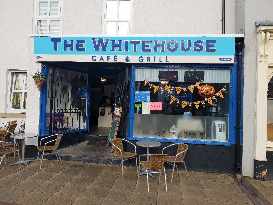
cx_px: 136
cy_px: 102
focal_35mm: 26
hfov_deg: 67.3
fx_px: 205
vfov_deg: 53.1
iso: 50
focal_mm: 4.3
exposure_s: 1/242
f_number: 2.4
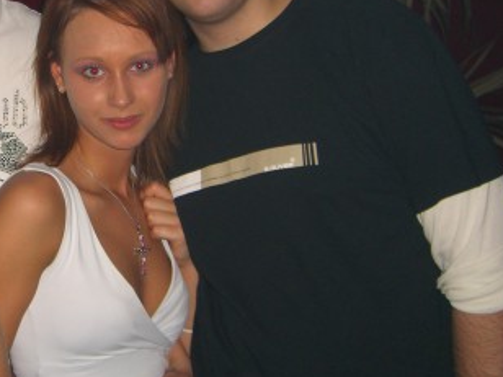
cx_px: 72
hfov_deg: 25.7
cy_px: 113
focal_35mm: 74
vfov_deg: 19.8
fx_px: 1075
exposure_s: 1/60
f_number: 2.8
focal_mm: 7.9
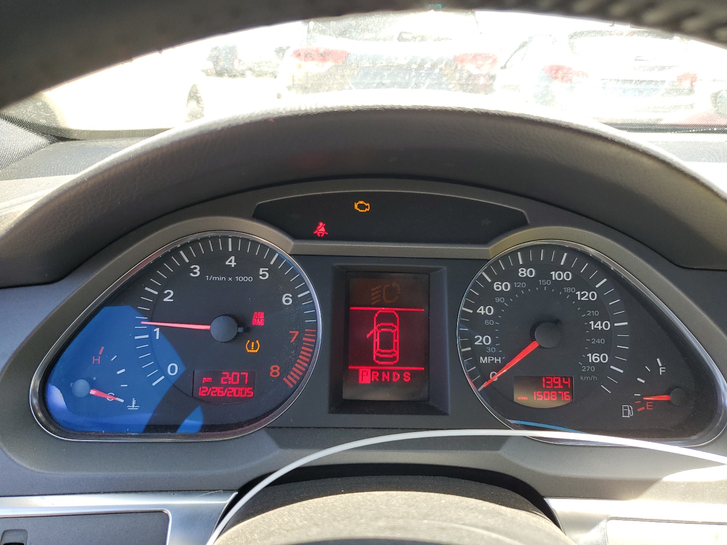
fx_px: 546
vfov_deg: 53.1
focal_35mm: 26
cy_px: 272
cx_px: 364
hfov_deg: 67.3
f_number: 1.5
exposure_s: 1/192
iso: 50
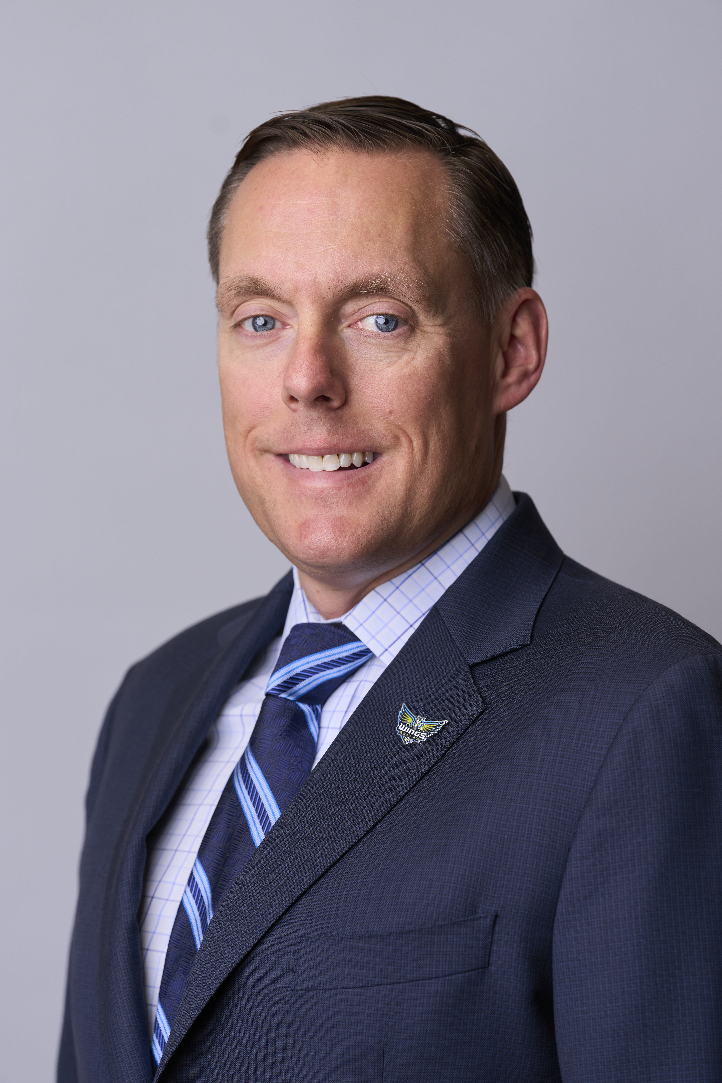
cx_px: 361
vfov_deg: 12.3
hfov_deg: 8.2
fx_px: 5024
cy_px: 542
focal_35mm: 167
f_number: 5
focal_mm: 167
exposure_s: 1/160
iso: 200
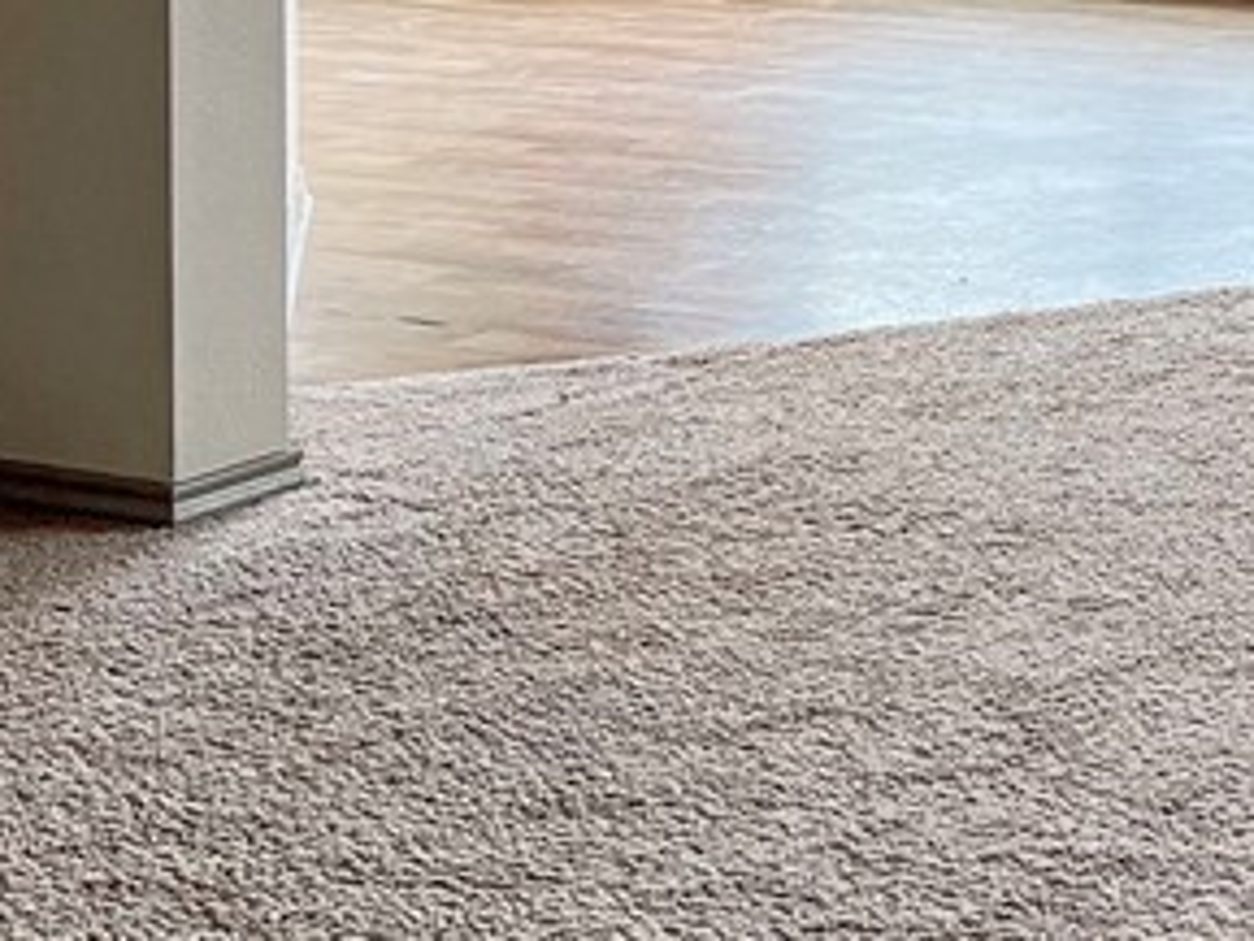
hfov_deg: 19.4
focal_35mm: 92
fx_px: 3334
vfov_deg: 15.5
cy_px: -186
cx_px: 1705
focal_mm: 5.7
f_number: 1.5
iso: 50
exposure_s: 1/120
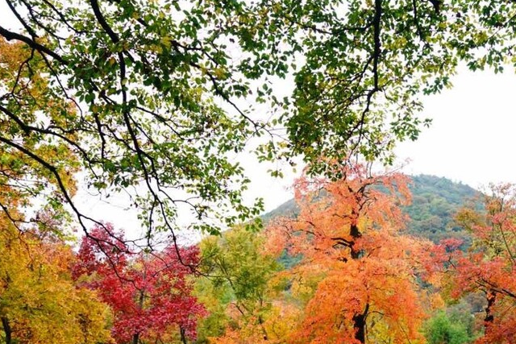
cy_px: 255
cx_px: 343
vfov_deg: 29.4
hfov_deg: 43.0
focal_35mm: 45
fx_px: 645
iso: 800
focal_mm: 24
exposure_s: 1/400
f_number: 6.3
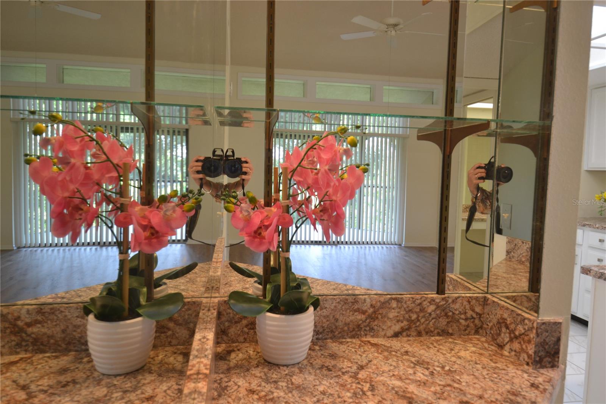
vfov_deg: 50.4
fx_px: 429
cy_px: 202
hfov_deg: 70.4
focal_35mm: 26
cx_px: 303
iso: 400
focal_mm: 17
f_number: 4.2
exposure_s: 1/40
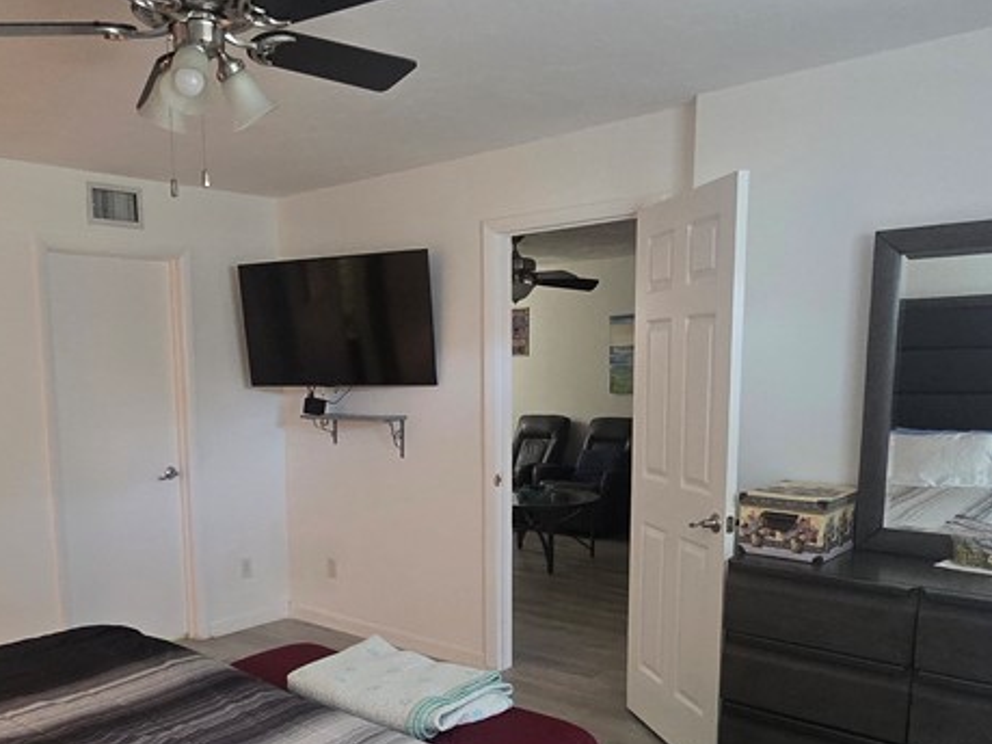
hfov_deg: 61.2
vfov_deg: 47.4
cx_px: 404
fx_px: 831
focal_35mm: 29
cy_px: 497
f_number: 2.2
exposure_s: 1/60
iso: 500
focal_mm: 2.2
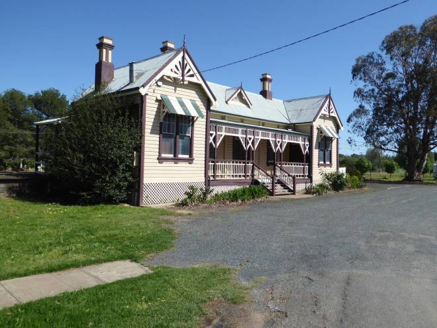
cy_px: 164
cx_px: 218
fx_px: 366
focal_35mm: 29
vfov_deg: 48.2
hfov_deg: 61.7
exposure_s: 1/1000
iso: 100
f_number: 3.5
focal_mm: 5
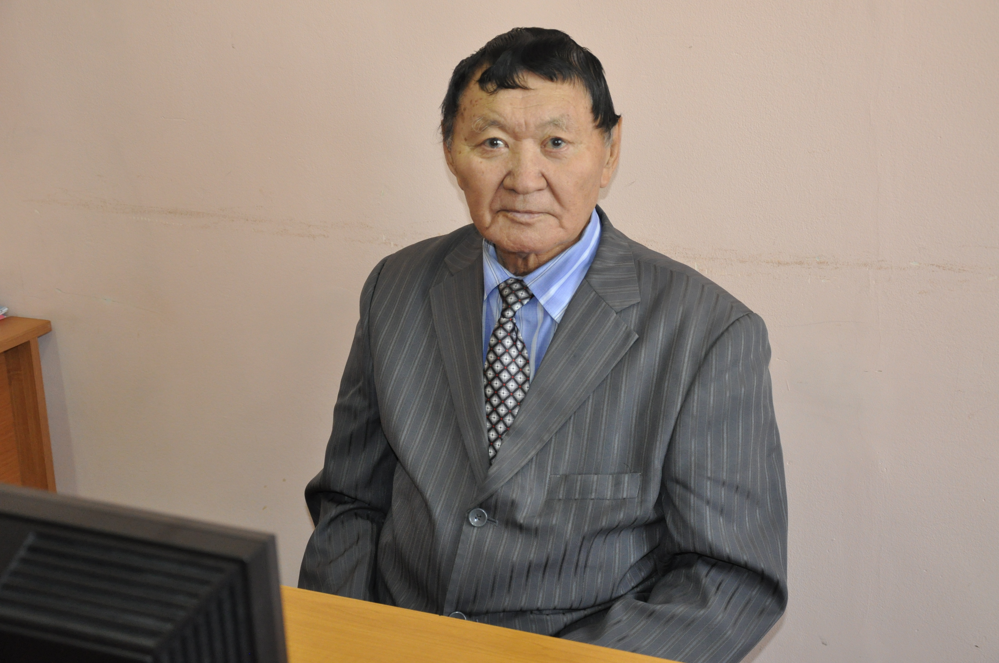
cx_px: 500
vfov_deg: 23.7
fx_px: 1580
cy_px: 332
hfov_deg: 35.1
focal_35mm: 57
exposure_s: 1/60
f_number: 4.5
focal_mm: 38
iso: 1250
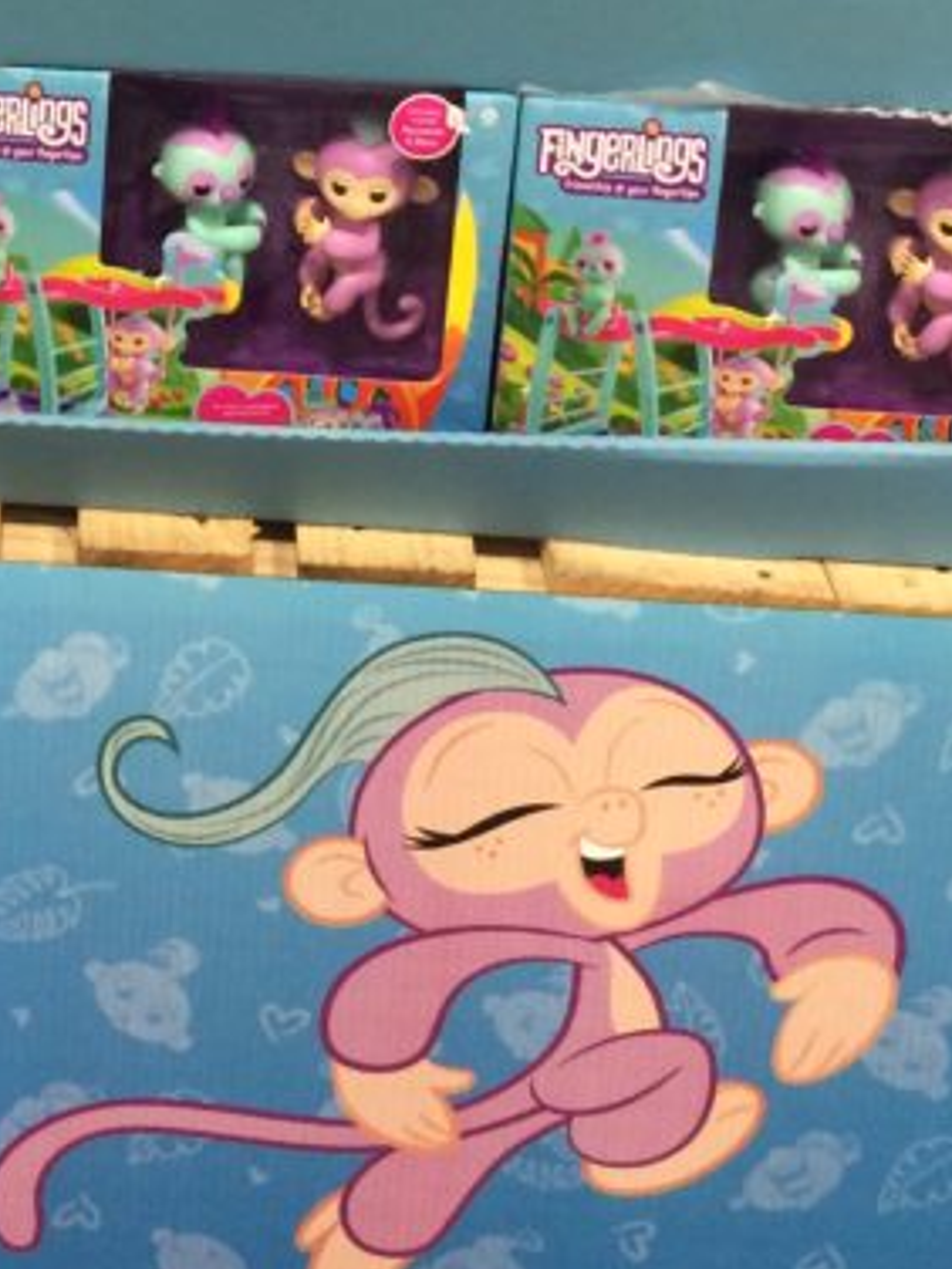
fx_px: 2897
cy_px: -233
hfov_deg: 18.1
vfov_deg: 22.8
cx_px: -68
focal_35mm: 79
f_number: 2.2
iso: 125
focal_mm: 4.15
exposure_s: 1/30
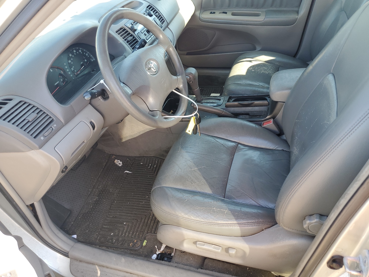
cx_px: 184
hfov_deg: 67.3
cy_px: 138
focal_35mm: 26
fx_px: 277
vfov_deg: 53.1
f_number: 1.5
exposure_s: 1/133
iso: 50
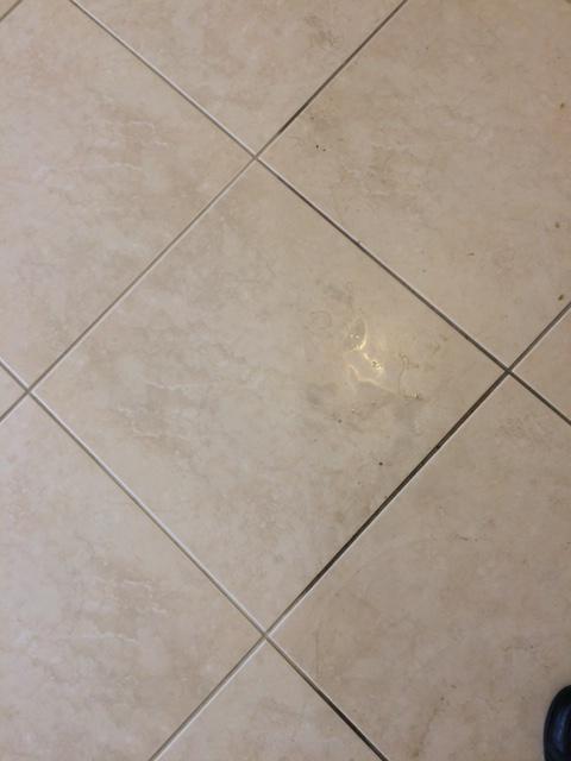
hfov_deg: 48.2
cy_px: 380
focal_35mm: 29
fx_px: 638
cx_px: 286
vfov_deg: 61.7
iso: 64
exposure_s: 1/30
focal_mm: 4.15
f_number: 2.2
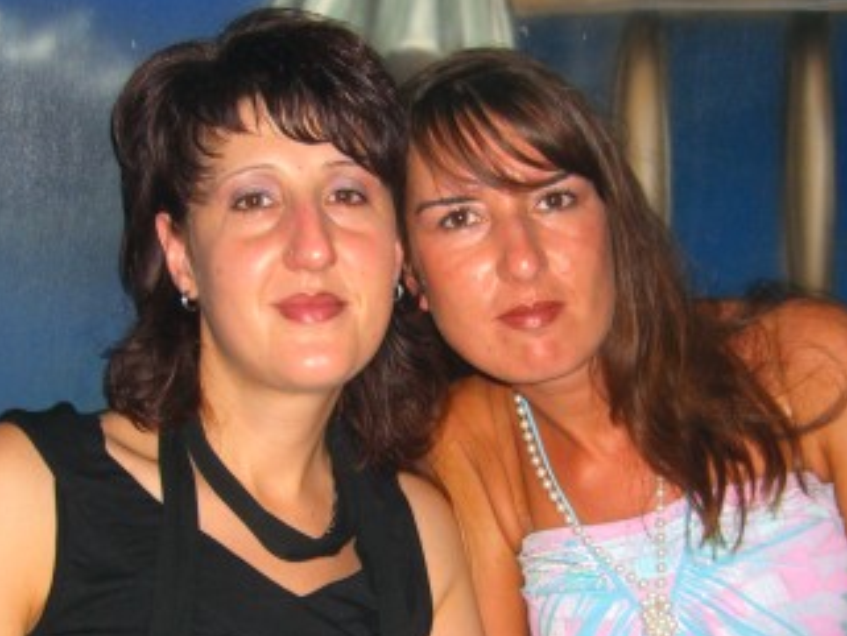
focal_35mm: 71
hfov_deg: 27.4
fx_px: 1738
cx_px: 480
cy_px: 528
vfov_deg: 20.5
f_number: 2.8
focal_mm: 7.9
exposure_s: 1/60
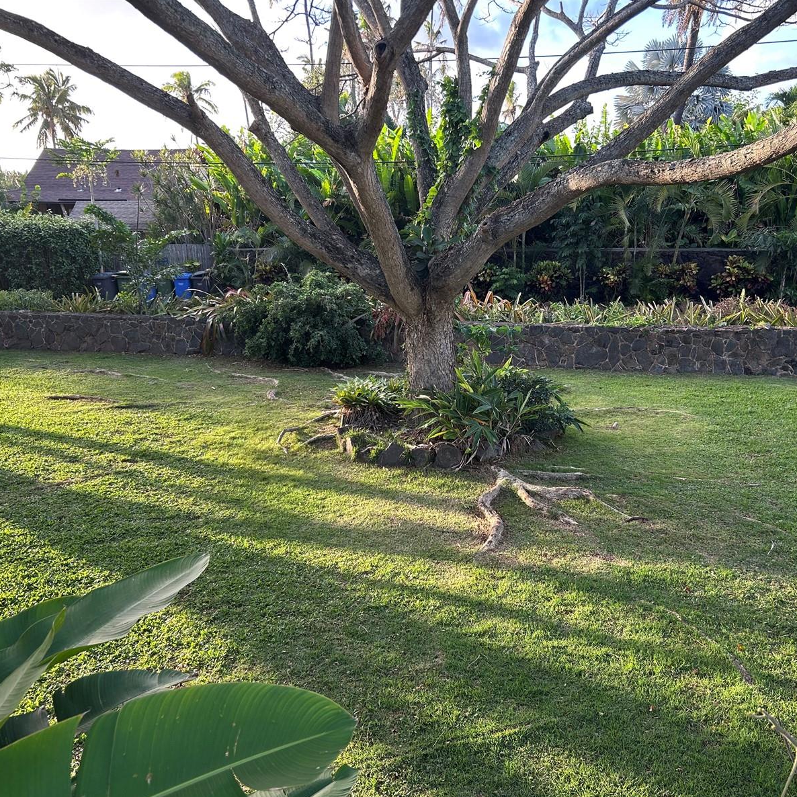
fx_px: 808
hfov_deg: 52.5
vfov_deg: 52.5
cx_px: 428
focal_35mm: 31
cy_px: 402
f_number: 1.5
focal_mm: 5.7
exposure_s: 1/222
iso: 40
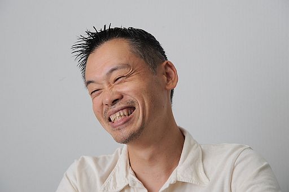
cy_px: 96
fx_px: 963
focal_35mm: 120
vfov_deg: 11.4
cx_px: 144
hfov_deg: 17.1
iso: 200
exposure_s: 1/160
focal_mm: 120
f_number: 8
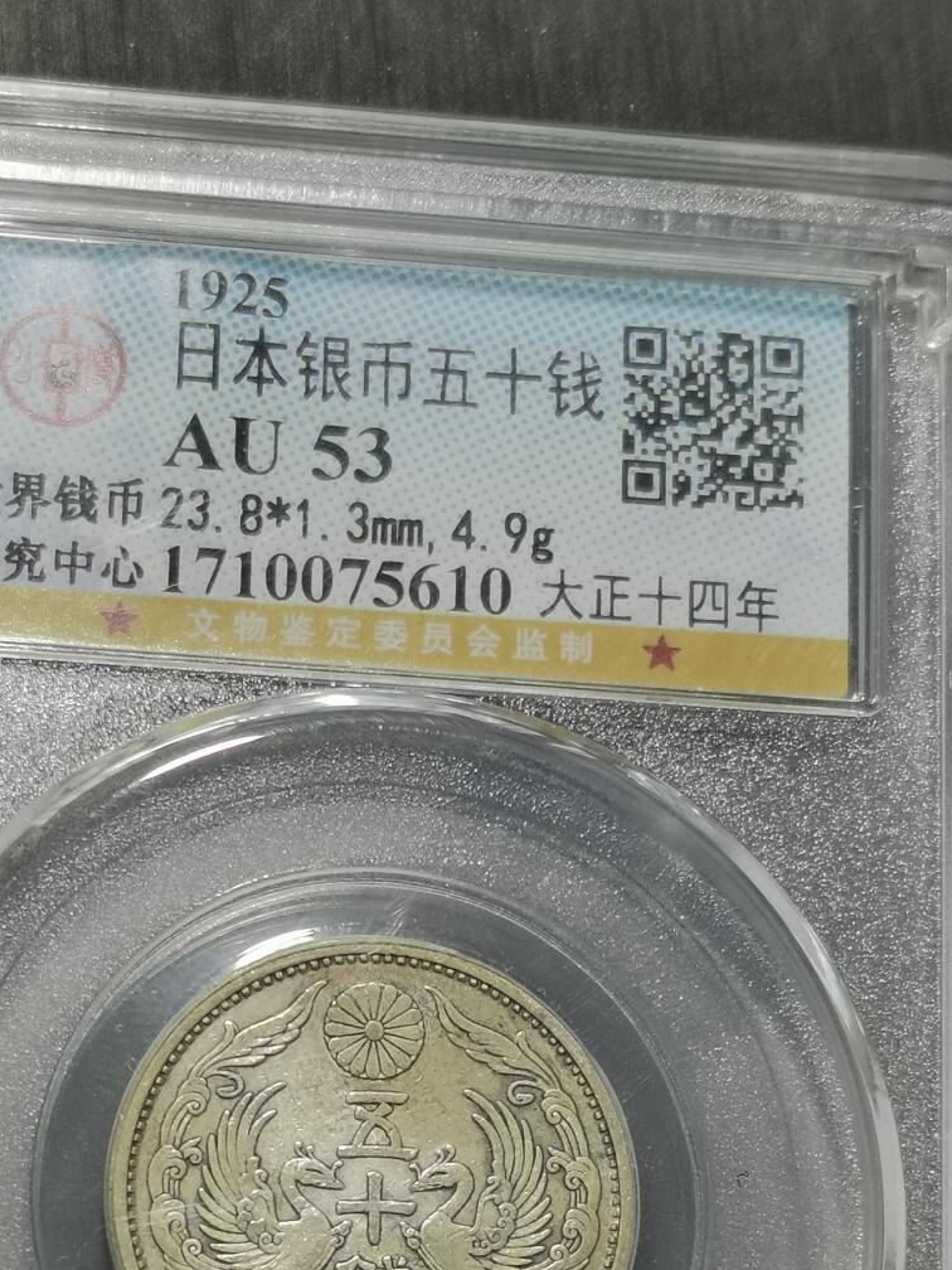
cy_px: 984
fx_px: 3667
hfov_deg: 14.8
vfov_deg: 19.5
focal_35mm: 100
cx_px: 337
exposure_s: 1/100
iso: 80
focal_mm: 5.58
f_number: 1.8
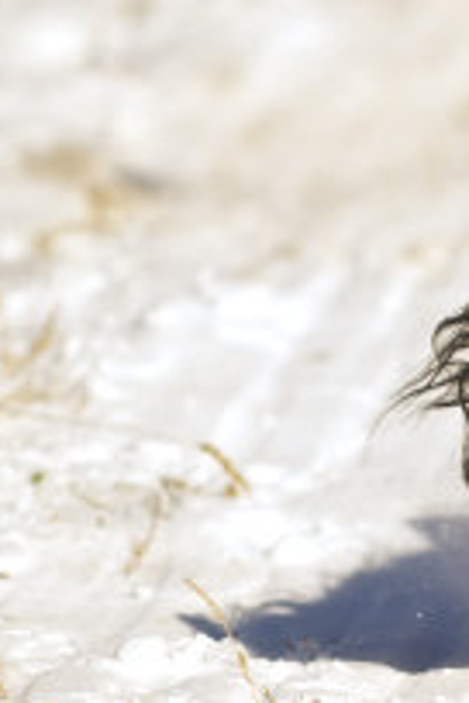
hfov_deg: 2.3
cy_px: 476
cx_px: 678
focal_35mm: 599
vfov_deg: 3.4
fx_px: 11705
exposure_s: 1/8000
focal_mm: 200
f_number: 2.8
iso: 400
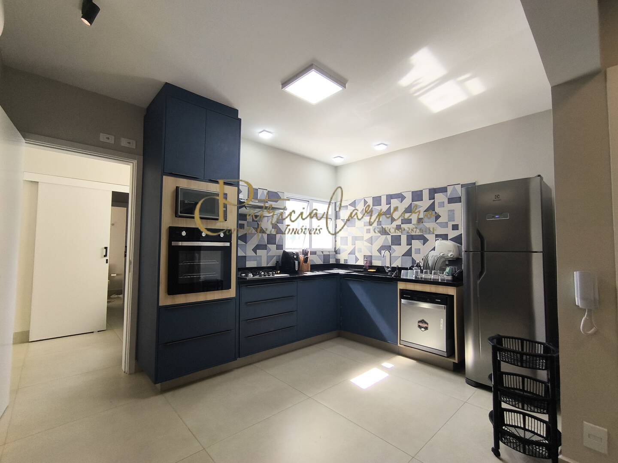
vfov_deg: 78.1
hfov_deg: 94.5
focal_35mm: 16
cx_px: 309
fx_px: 286
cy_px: 232
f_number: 2.2
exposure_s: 1/120
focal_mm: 1.65
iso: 80
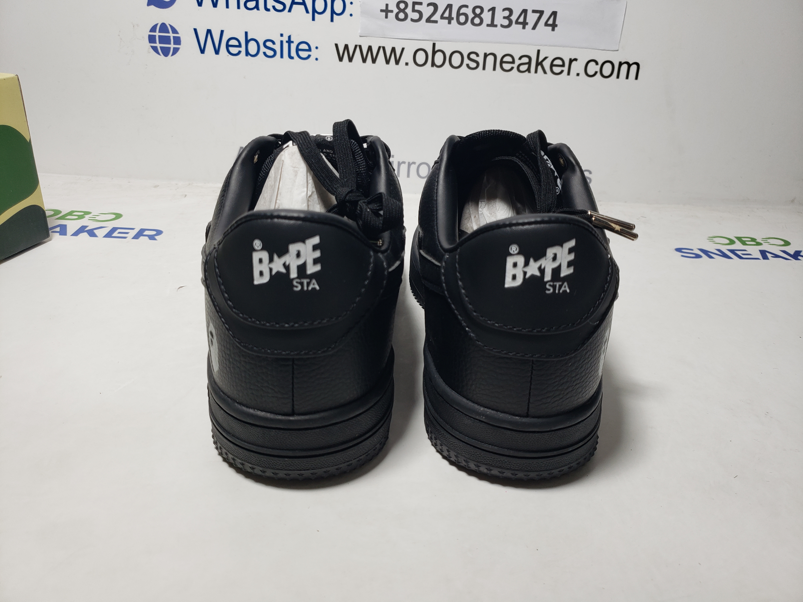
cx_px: 402
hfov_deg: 67.3
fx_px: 603
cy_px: 301
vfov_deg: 53.1
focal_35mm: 26
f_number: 1.5
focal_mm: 4.3
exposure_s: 1/353
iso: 50
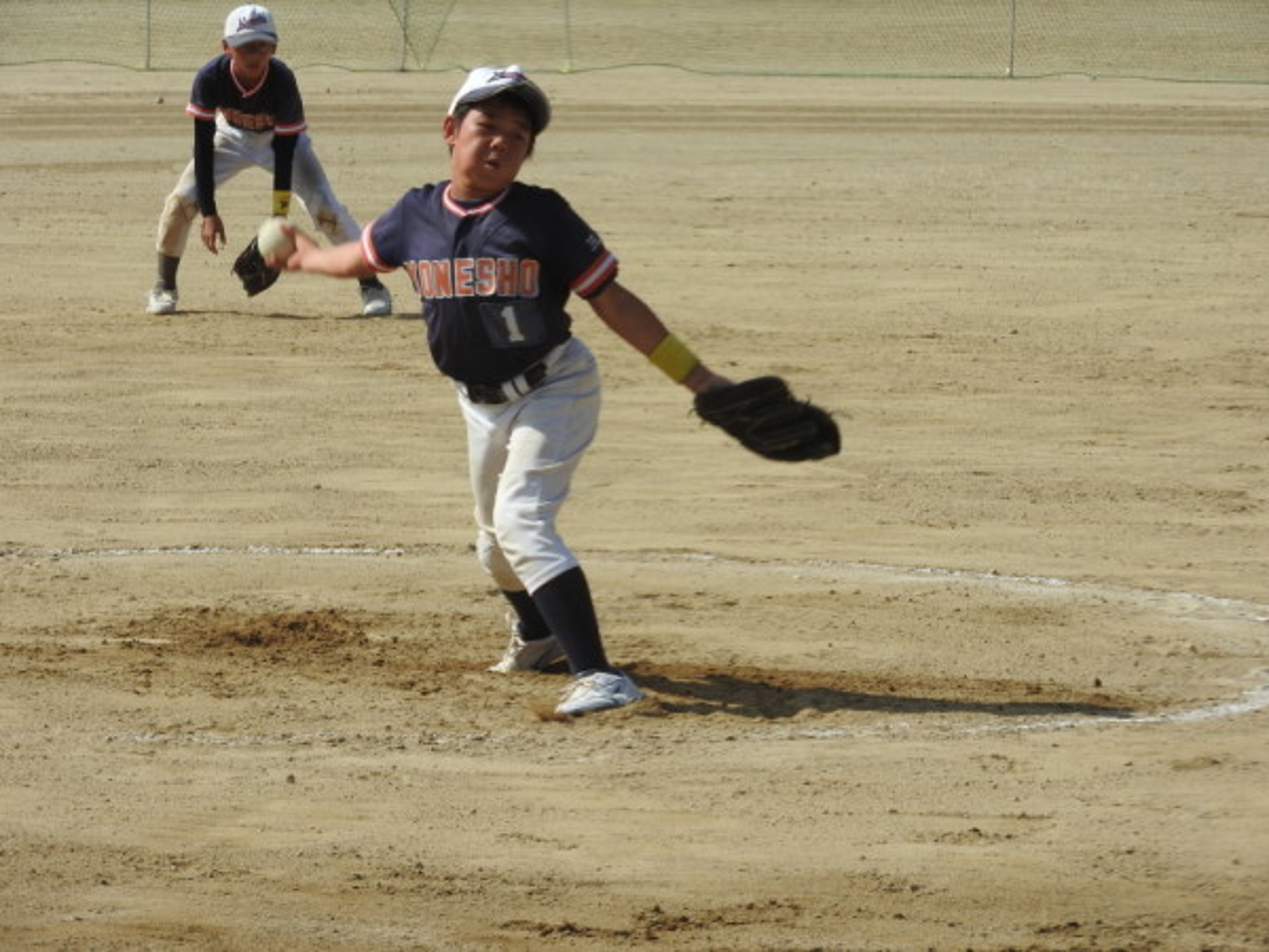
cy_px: 476
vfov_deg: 5.5
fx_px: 9898
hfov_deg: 7.3
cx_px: 634
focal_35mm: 270
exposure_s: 1/800
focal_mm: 48.4
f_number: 5.5
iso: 100
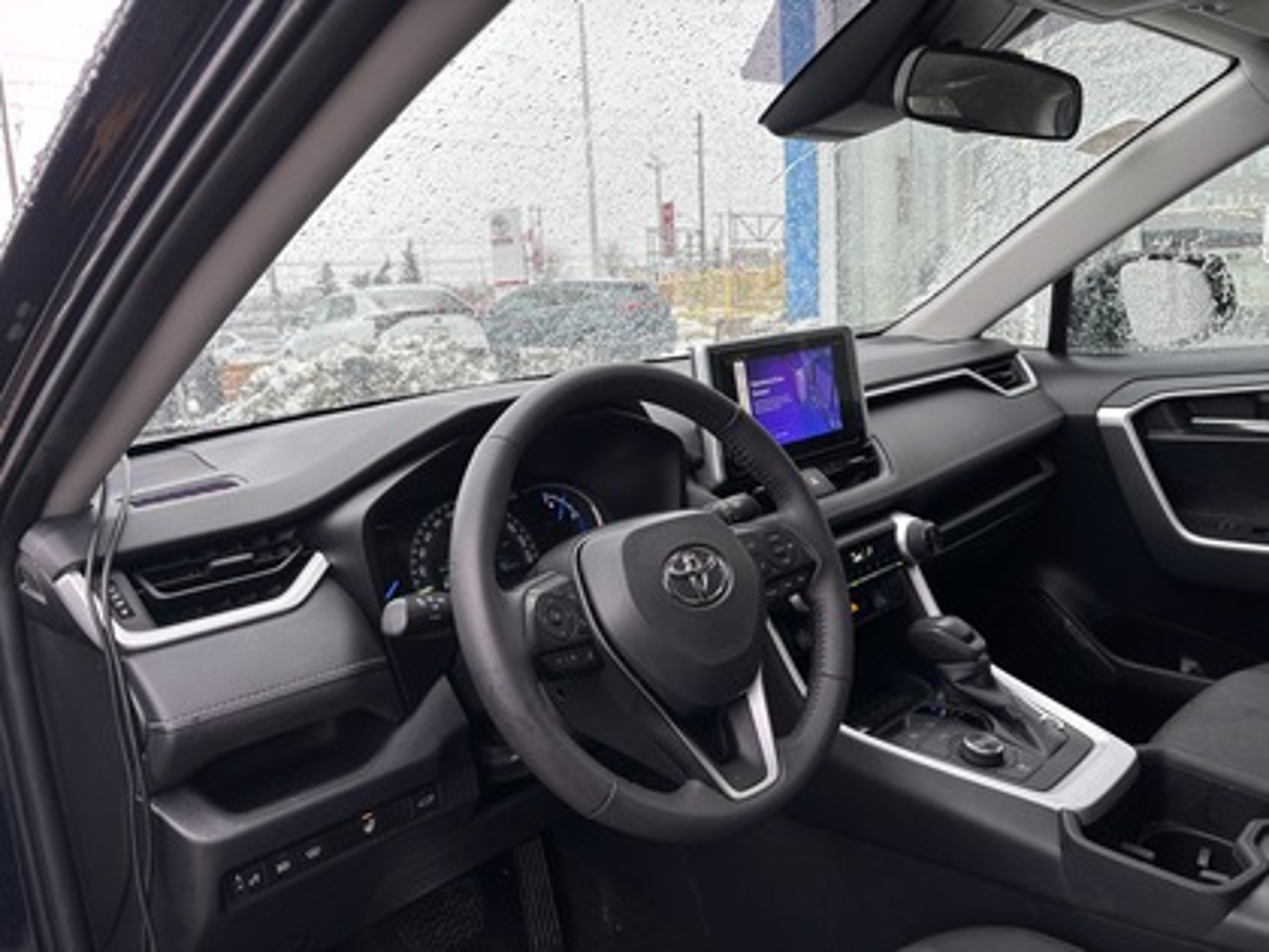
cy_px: 476
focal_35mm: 26
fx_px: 953
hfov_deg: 67.3
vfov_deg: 53.1
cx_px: 634
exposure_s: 1/121
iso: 32
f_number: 1.6
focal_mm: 5.96
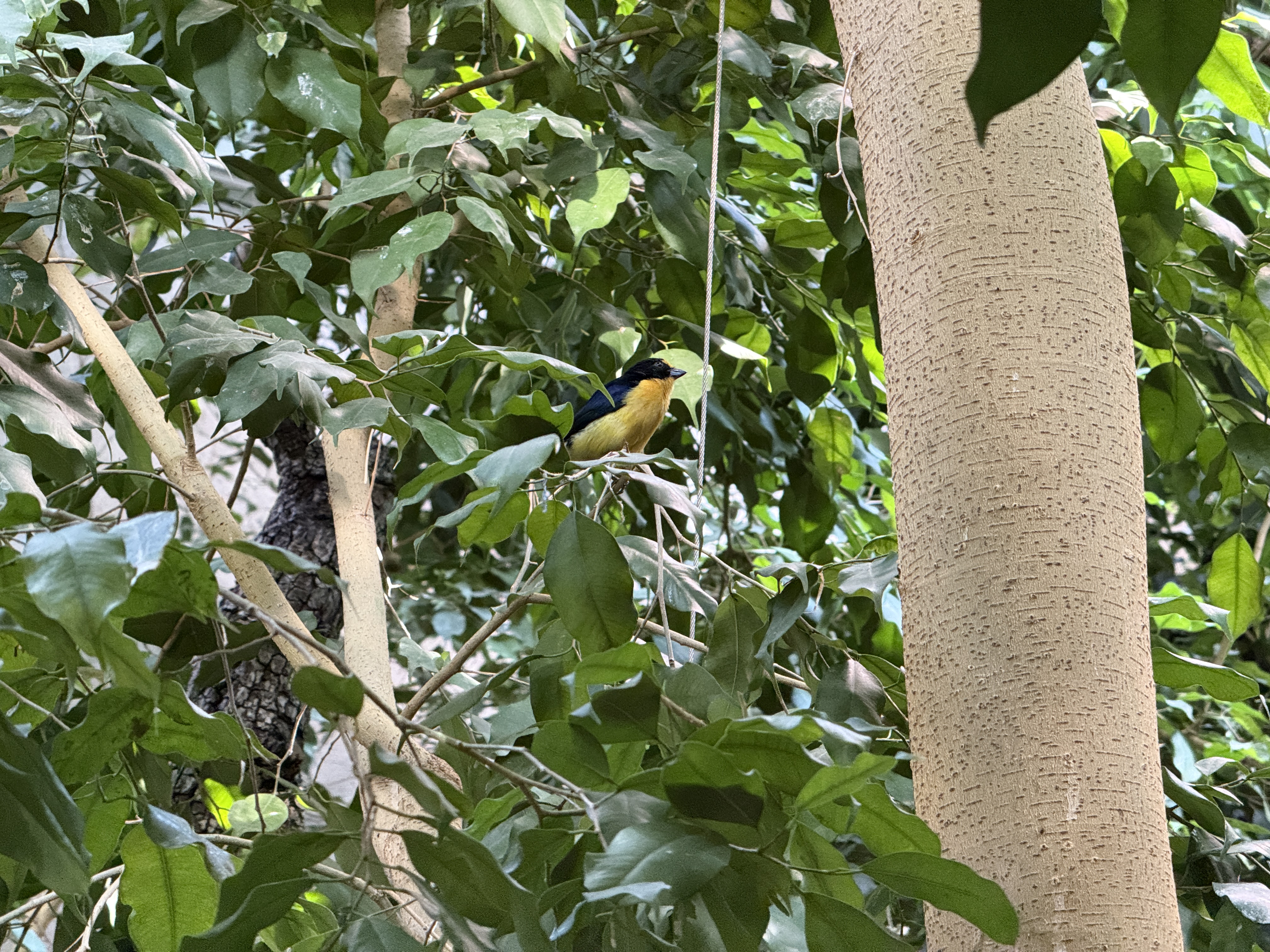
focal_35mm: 120
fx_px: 4403
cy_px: 476
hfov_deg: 16.4
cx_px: 635
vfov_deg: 12.3
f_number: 2.8
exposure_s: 1/33
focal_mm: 15.66
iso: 640
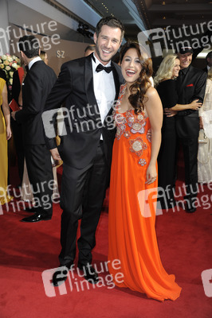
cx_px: 106
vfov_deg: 44.5
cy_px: 159
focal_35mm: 44
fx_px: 389
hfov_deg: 30.5
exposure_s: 1/160
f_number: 5.6
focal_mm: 44
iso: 640
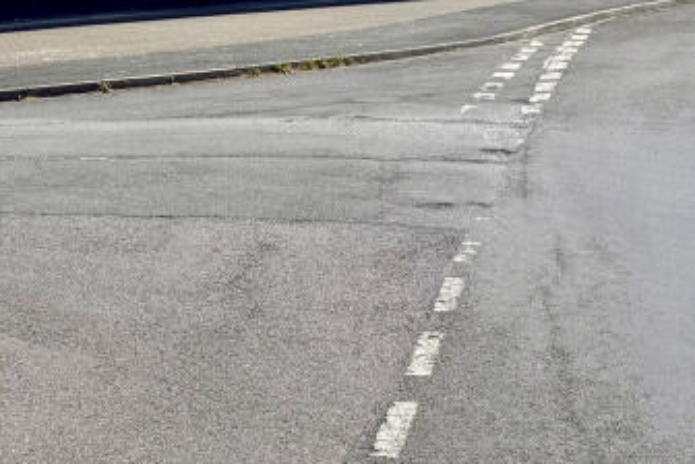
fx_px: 1467
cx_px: 114
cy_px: -180
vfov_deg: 16.7
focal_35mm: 76
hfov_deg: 26.0
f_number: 1.78
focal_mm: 6.76
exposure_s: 1/6173
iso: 80
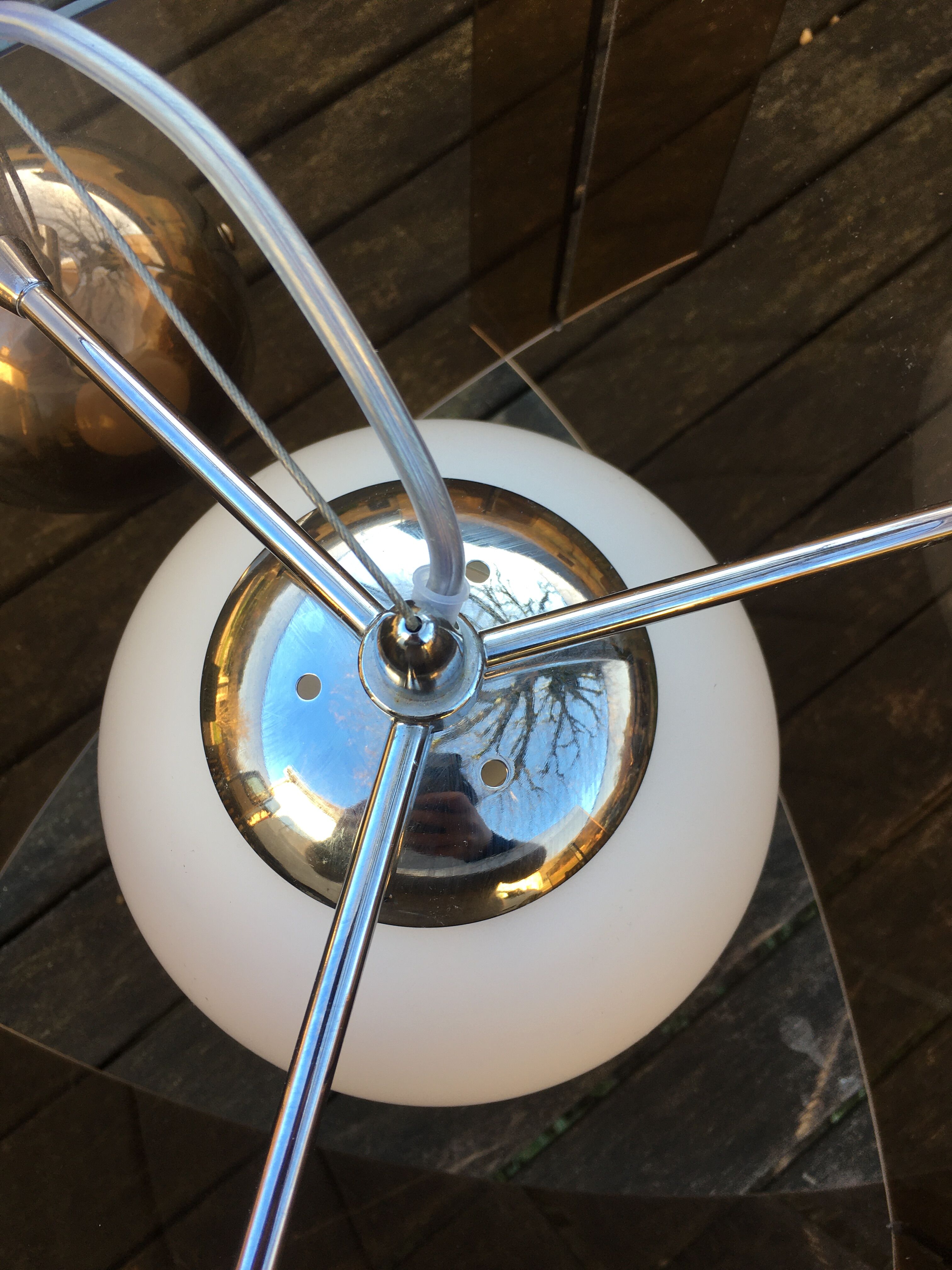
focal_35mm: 29
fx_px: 1063
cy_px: 635
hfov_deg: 48.2
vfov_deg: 61.7
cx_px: 476
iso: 25
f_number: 2.2
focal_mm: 4.15
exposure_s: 1/101
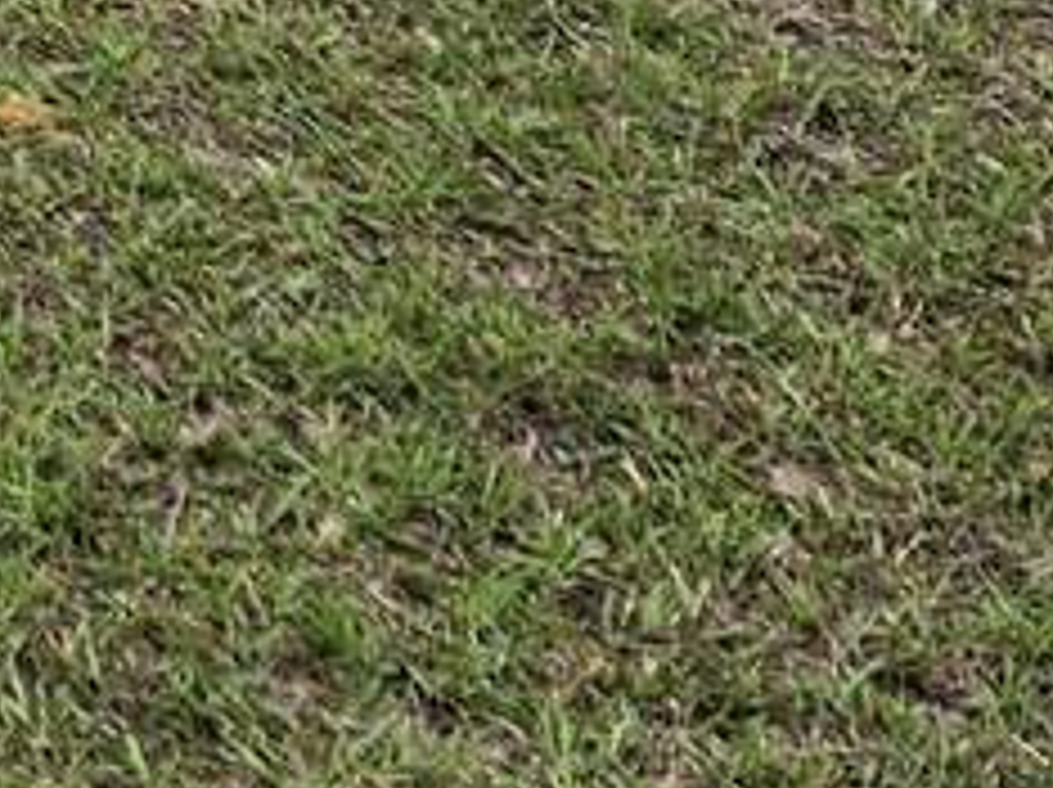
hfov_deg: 12.1
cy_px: -959
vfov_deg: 10.5
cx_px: -1584
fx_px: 3829
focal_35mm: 126
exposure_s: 1/981
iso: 25
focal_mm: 5.4
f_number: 1.8
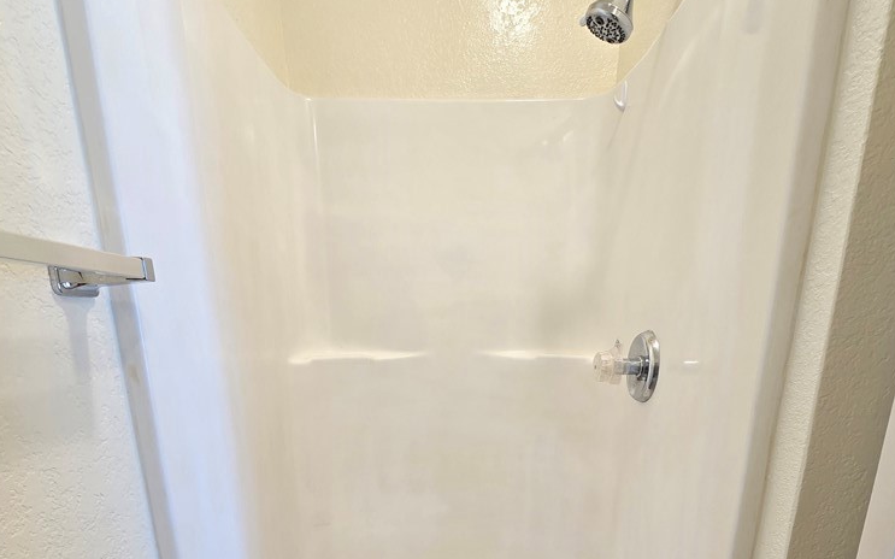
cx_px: 448
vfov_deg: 56.1
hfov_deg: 88.0
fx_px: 463
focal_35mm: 19
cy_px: 473
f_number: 2.2
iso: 125
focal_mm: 2.2
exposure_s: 1/60
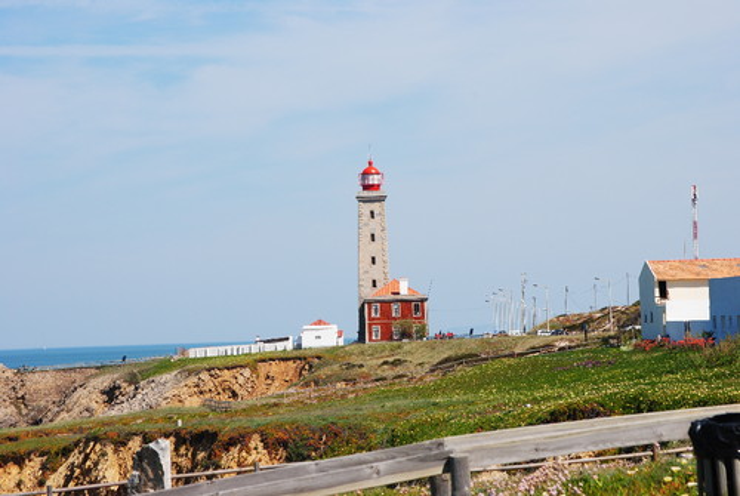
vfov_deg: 9.2
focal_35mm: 150
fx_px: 3088
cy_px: 248
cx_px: 370
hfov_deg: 13.7
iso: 110
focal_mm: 100
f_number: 10
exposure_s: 1/250
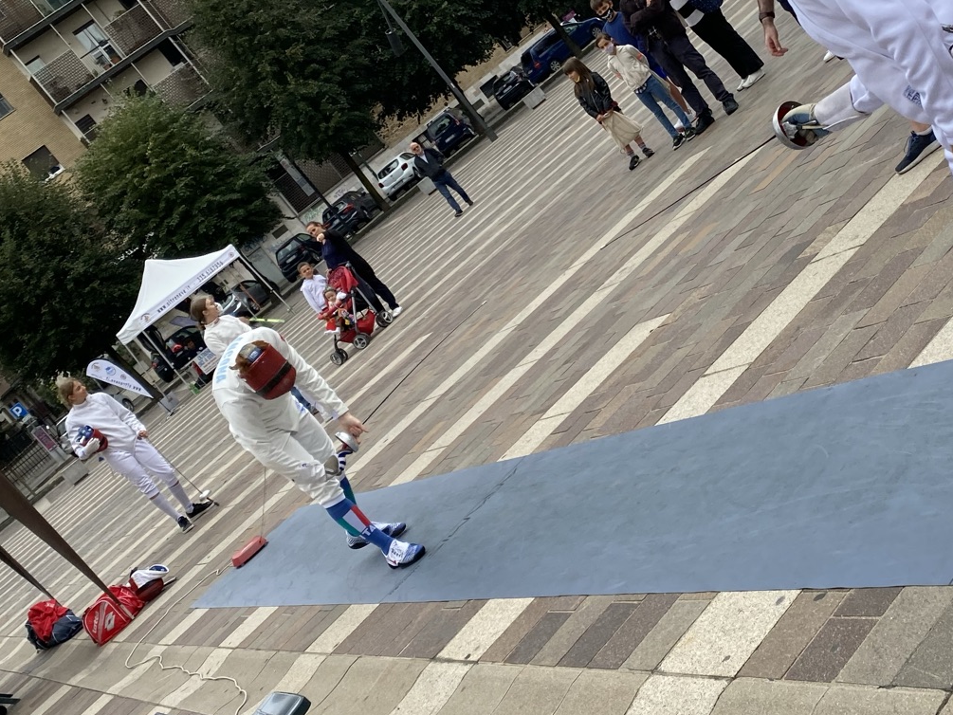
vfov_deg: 27.3
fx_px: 1459
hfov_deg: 35.6
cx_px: 681
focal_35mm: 53
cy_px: 211
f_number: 1.8
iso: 32
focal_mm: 4.25
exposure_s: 1/623
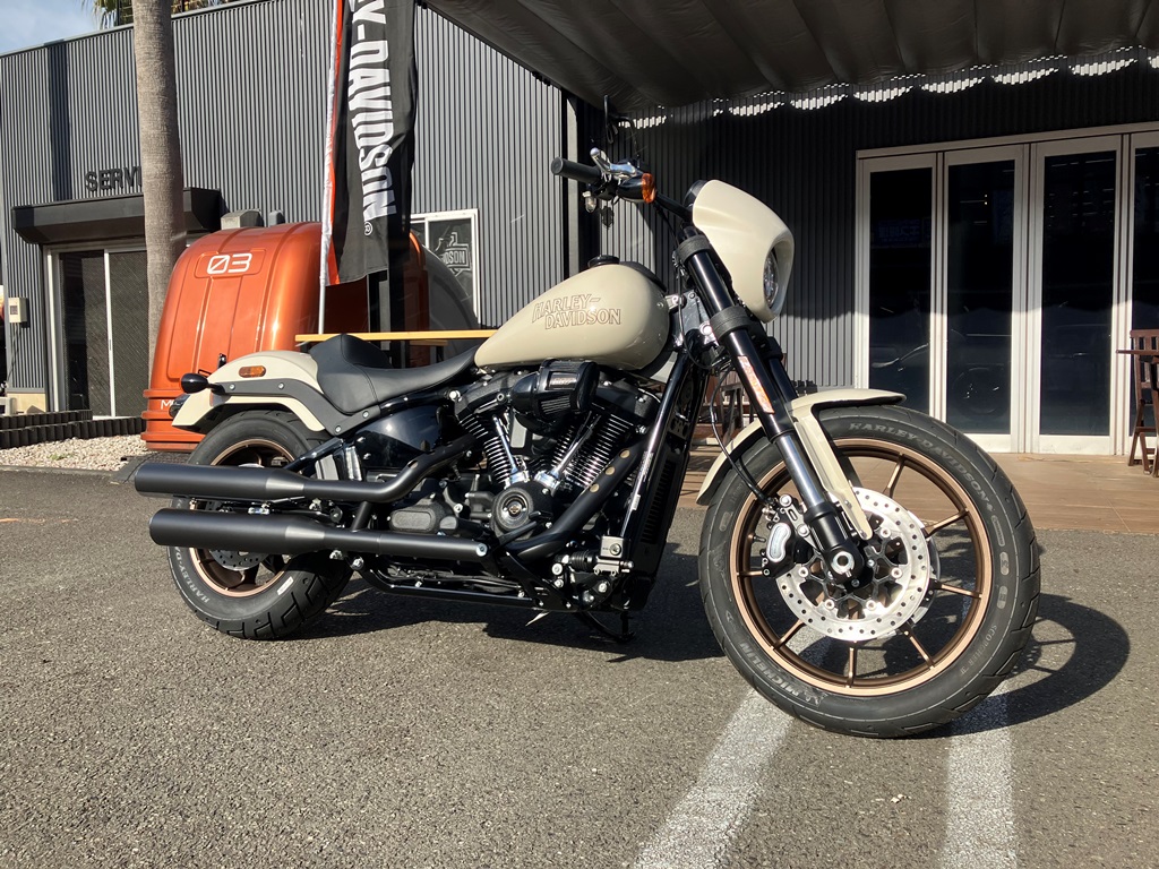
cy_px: 434
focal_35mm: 28
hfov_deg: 63.4
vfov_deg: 49.7
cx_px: 580
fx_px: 937
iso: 32
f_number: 1.8
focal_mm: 3.99
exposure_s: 1/867
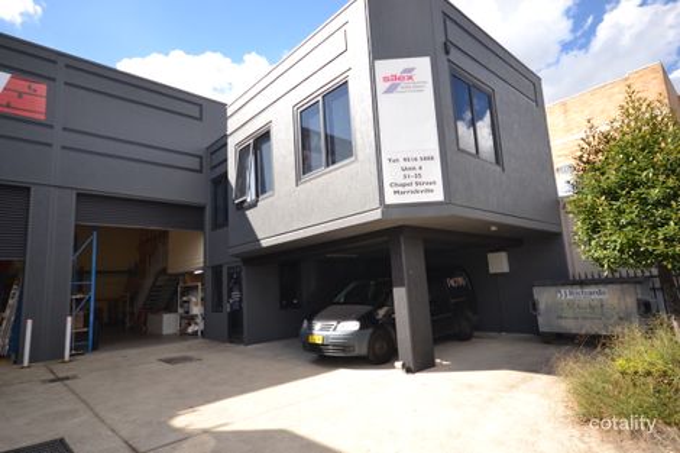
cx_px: 340
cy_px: 226
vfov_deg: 59.5
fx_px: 397
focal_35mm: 21
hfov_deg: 81.2
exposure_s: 1/200
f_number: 5.6
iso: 100
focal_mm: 14
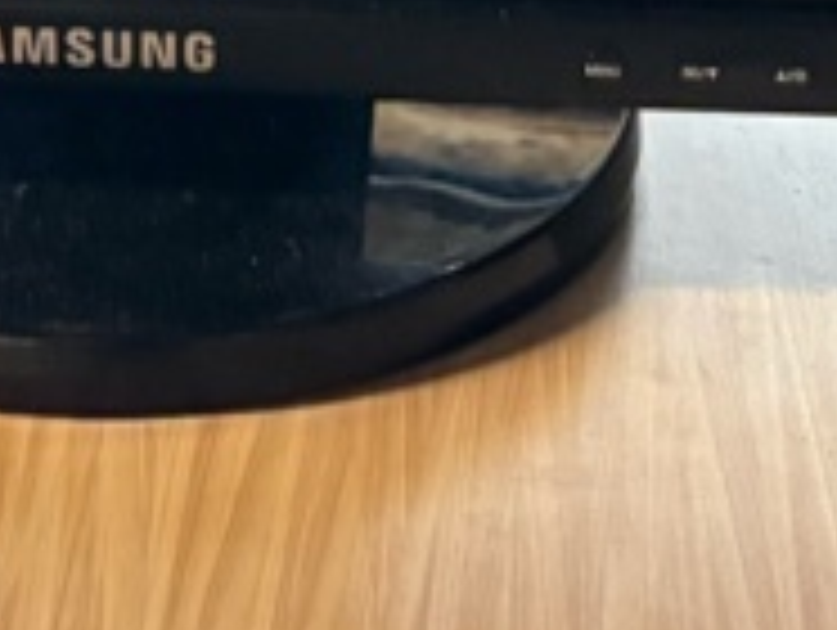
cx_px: 94
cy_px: -963
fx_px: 3462
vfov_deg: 9.2
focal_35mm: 143
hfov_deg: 13.7
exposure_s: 1/60
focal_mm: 5.96
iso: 500
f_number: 1.6
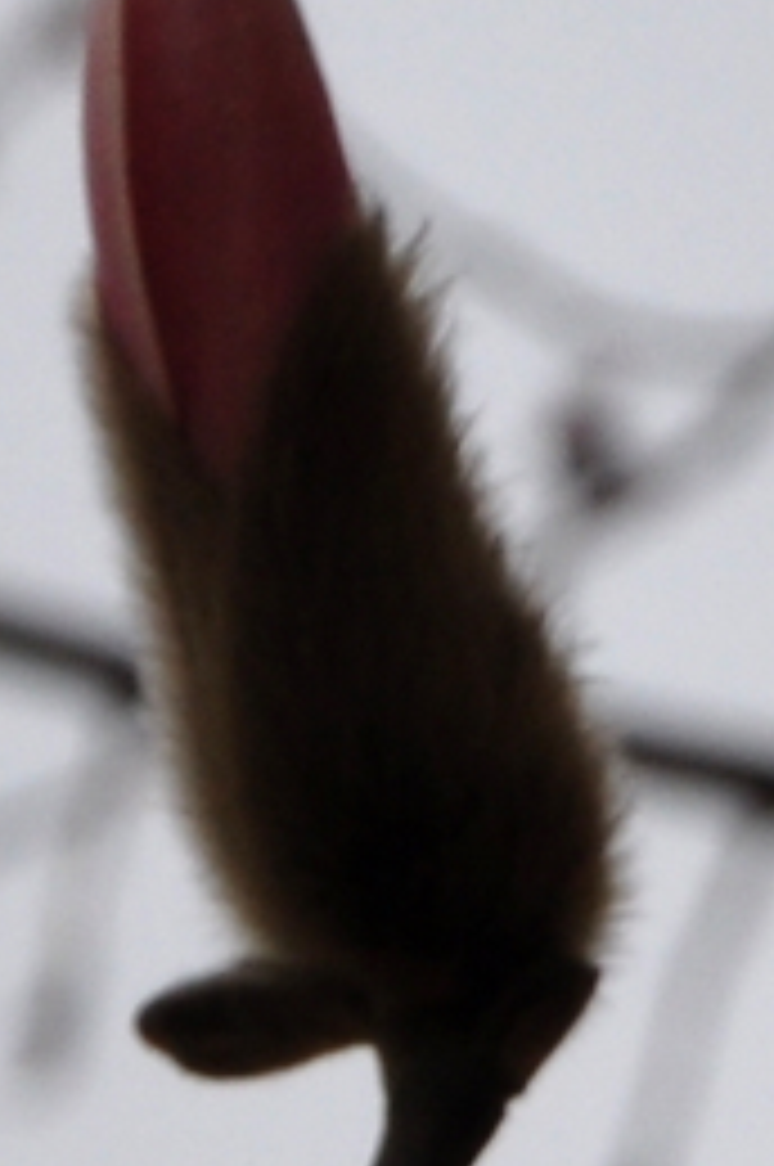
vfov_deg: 3.8
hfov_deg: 2.5
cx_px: 940
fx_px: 17711
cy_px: 1355
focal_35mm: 548
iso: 200
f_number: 11
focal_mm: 105
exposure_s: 1/125
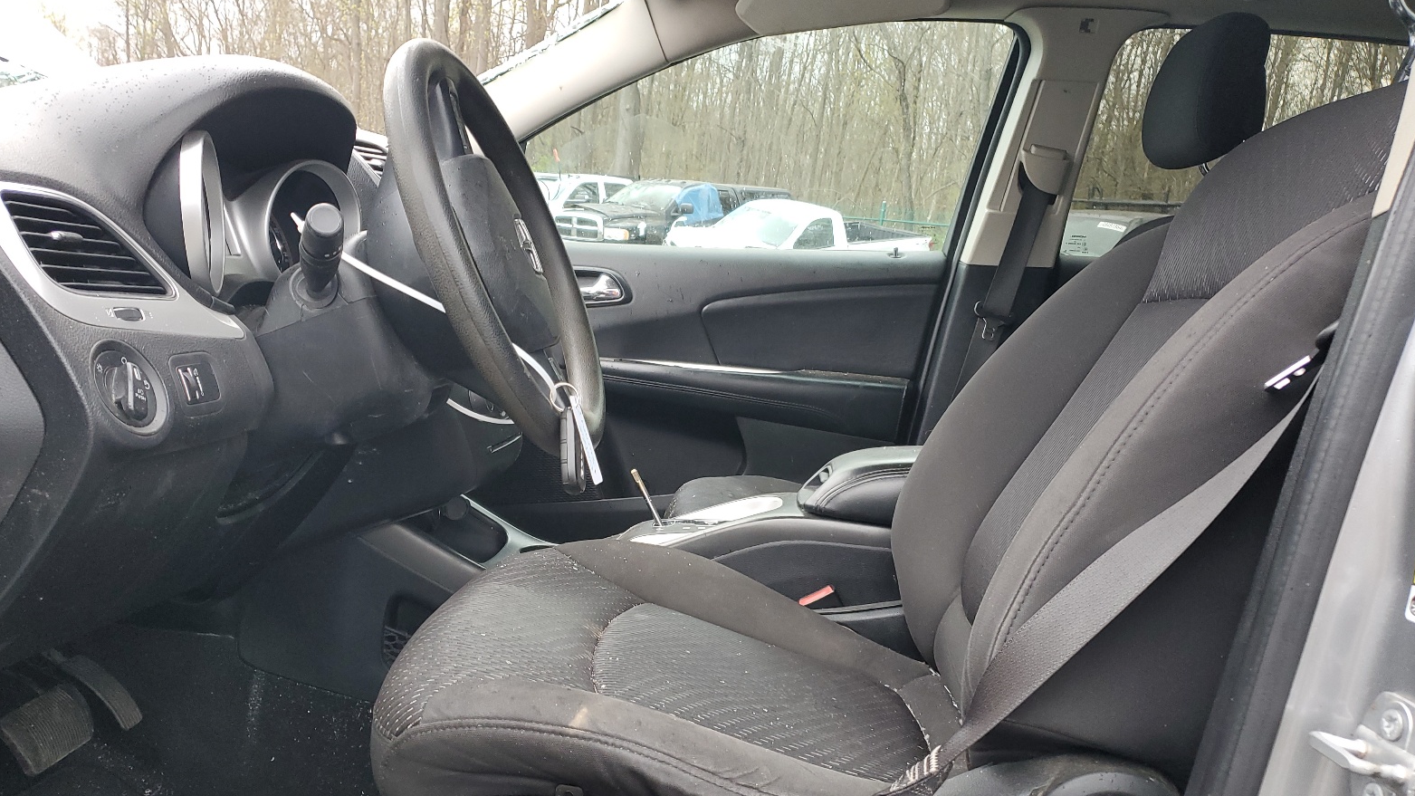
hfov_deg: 66.1
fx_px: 1088
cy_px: 484
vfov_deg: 40.0
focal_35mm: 29
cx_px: 709
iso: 82
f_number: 1.5
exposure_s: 1/120
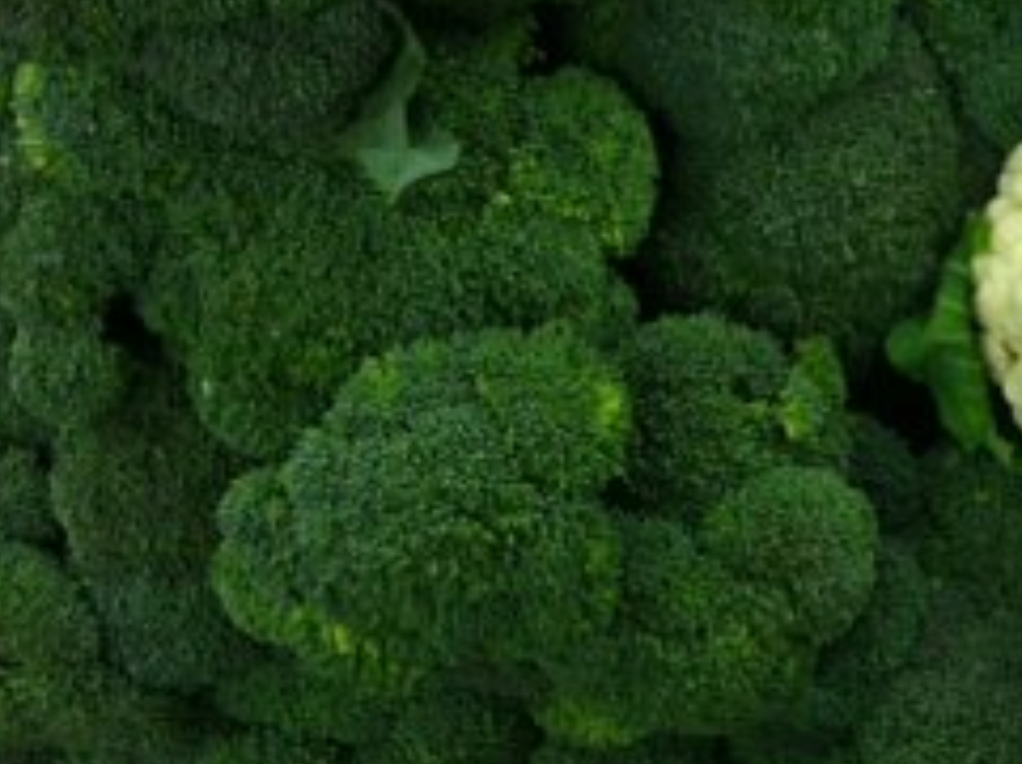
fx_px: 2358
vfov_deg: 18.4
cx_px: 1107
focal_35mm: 80
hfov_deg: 23.1
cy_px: 444
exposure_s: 1/17
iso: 100
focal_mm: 3.85
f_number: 2.8
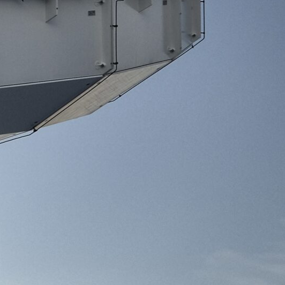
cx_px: -328
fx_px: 1285
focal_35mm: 138
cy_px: -140
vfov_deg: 12.1
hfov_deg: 11.2
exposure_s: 1/220
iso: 200
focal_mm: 24
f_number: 5.6
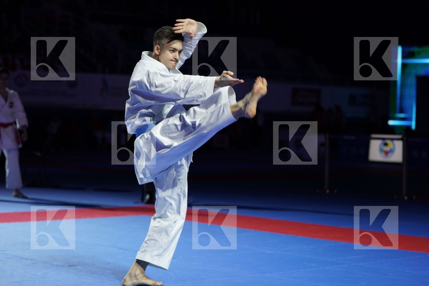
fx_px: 1025
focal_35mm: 86
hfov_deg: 23.6
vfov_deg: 15.9
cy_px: 143
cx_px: 214
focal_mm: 86
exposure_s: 1/500
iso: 640
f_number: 2.8
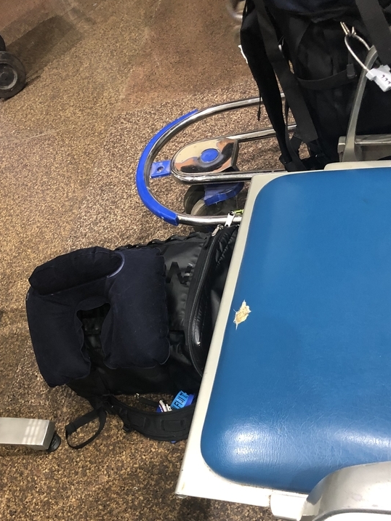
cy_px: 294
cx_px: 173
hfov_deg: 35.9
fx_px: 602
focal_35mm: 40
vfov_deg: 46.7
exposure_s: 1/11
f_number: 1.8
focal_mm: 4
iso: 100
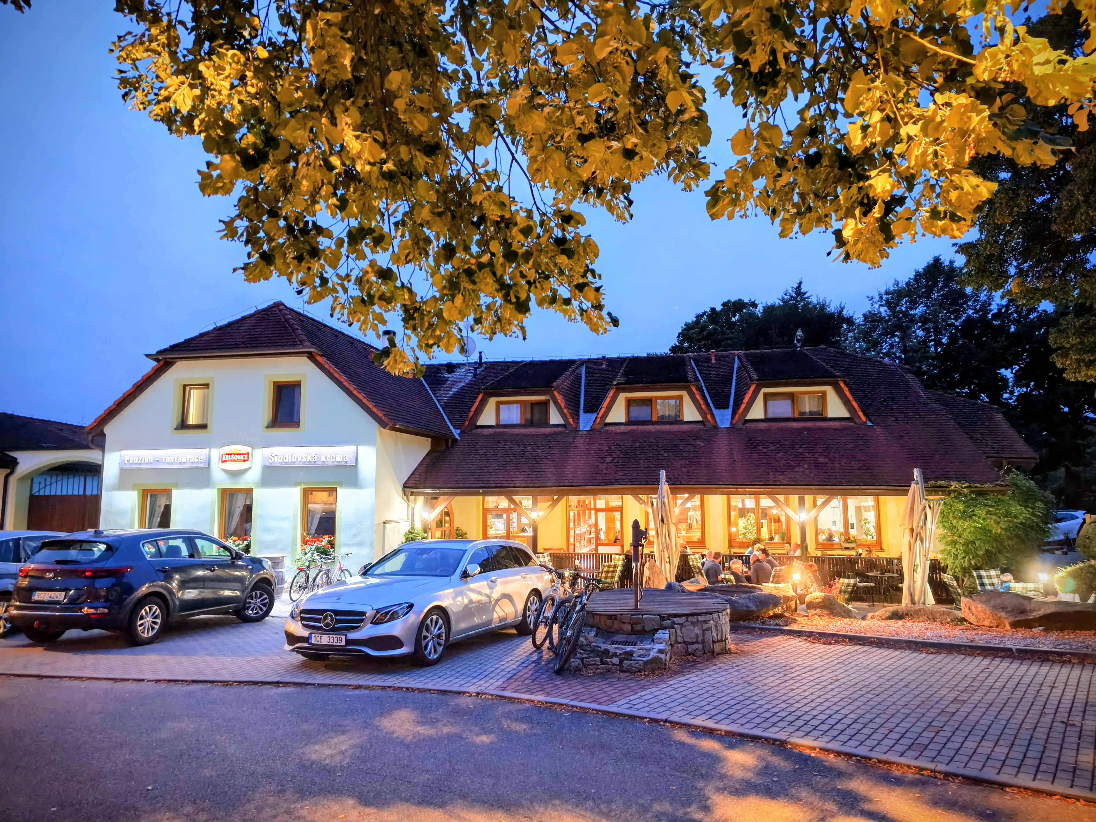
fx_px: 728
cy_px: 411
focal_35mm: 23
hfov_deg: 73.9
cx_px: 548
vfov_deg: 58.9
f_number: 1.7
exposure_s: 1/12.5
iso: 5000
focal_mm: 5.35
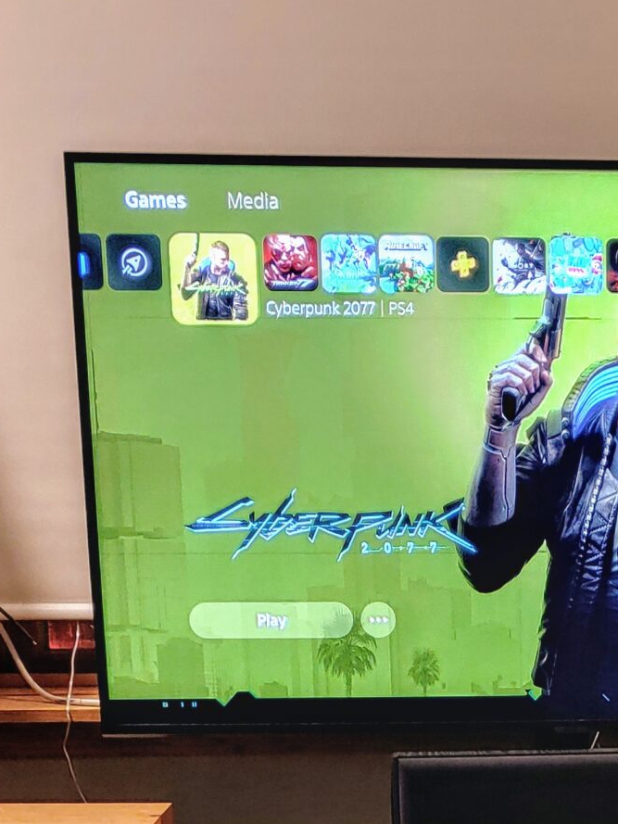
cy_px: 1025
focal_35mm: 72
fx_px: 1713
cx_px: 566
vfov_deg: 24.2
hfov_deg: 20.0
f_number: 1.5
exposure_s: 1/20
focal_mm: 4.23
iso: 250
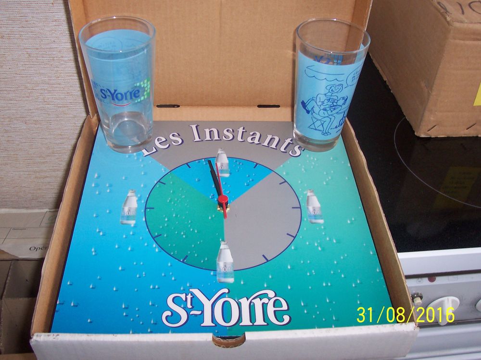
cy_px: 180
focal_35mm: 37
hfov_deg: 50.1
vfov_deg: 38.7
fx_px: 514
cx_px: 240
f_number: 2.8
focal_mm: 5.6
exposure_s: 1/60
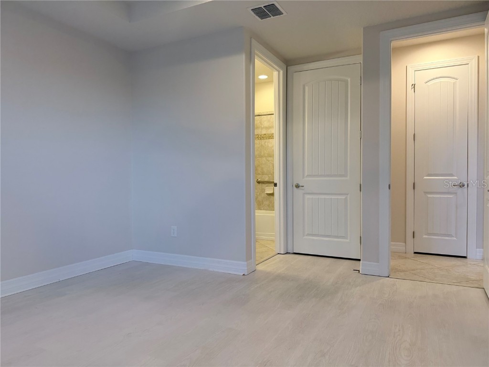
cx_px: 244
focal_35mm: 24
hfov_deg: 71.6
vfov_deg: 56.8
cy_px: 184
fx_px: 339
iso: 125
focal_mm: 6.76
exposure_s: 1/120
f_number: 1.78
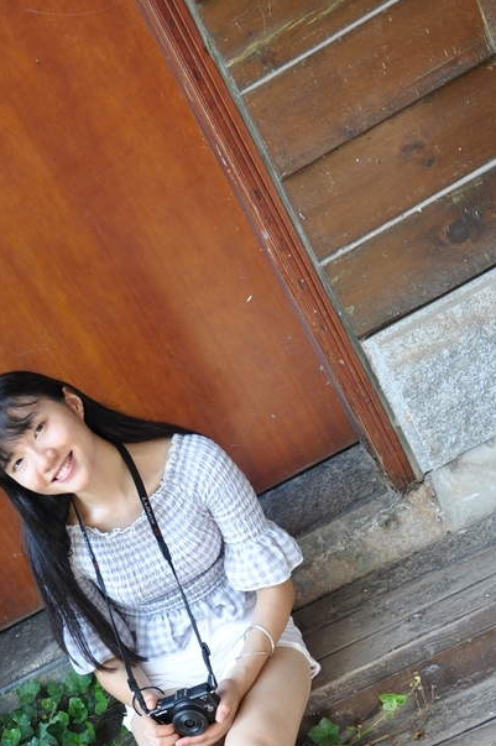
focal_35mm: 56
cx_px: 80
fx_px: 1159
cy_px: 581
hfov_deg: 23.7
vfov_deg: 34.7
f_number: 4
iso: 200
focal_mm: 22
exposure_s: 1/160
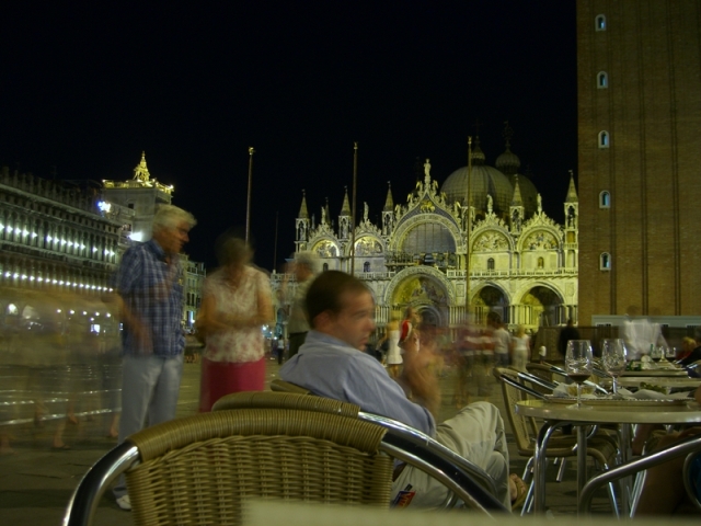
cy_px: 263
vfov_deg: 37.7
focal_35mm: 38
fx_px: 770
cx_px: 350
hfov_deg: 49.0
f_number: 2.8
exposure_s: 2.5
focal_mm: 7.9
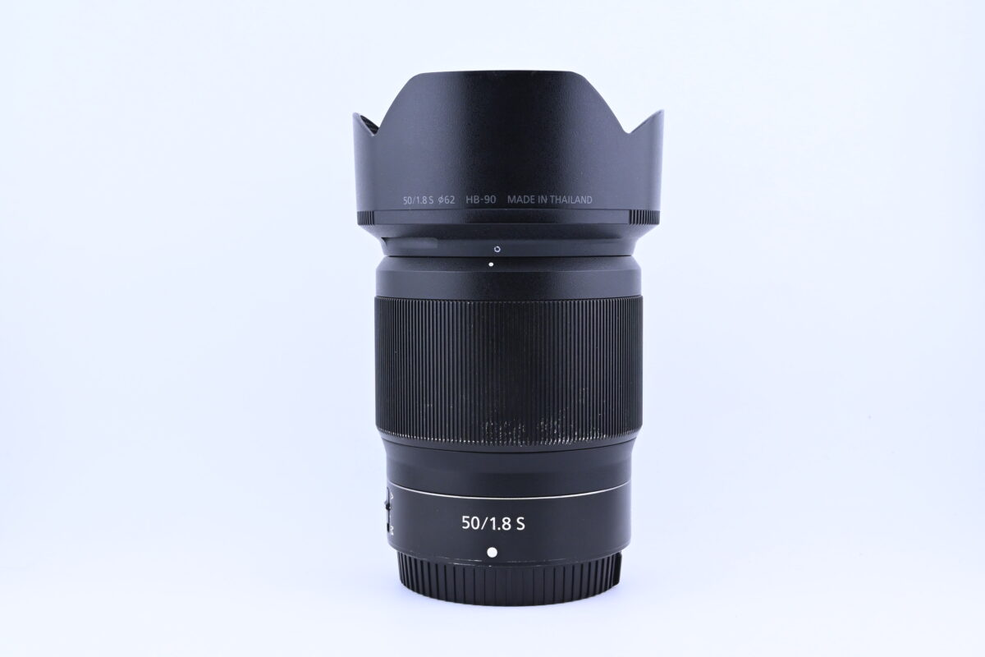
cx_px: 492
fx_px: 1313
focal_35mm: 48
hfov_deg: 41.1
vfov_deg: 28.1
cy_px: 328
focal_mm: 32
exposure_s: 1/125
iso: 640
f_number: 11
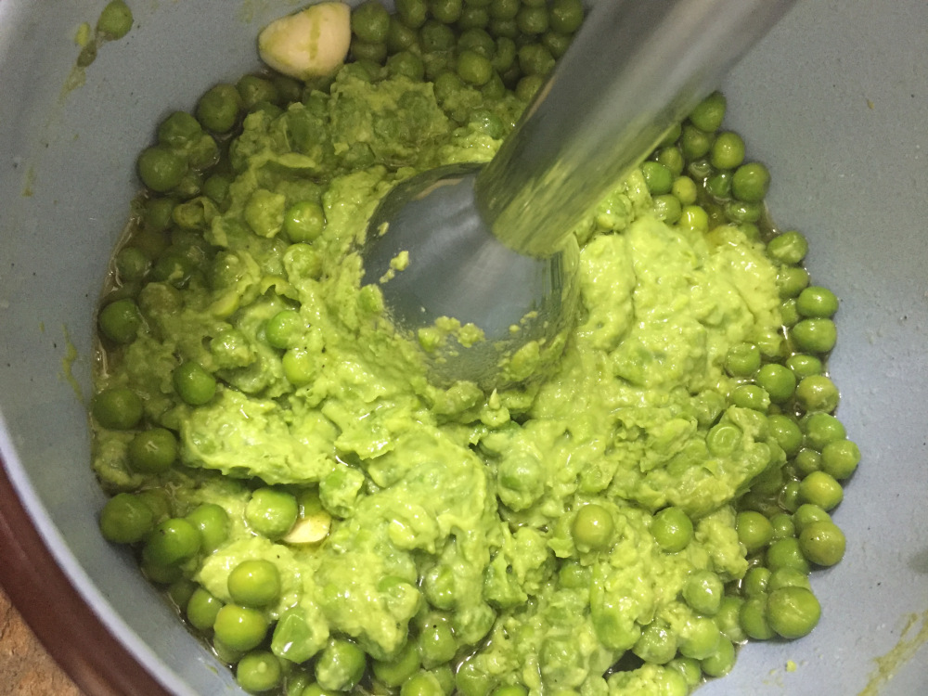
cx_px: 464
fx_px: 777
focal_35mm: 29
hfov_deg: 61.7
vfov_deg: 48.2
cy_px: 348
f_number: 2.2
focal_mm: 4.15
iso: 250
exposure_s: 1/20
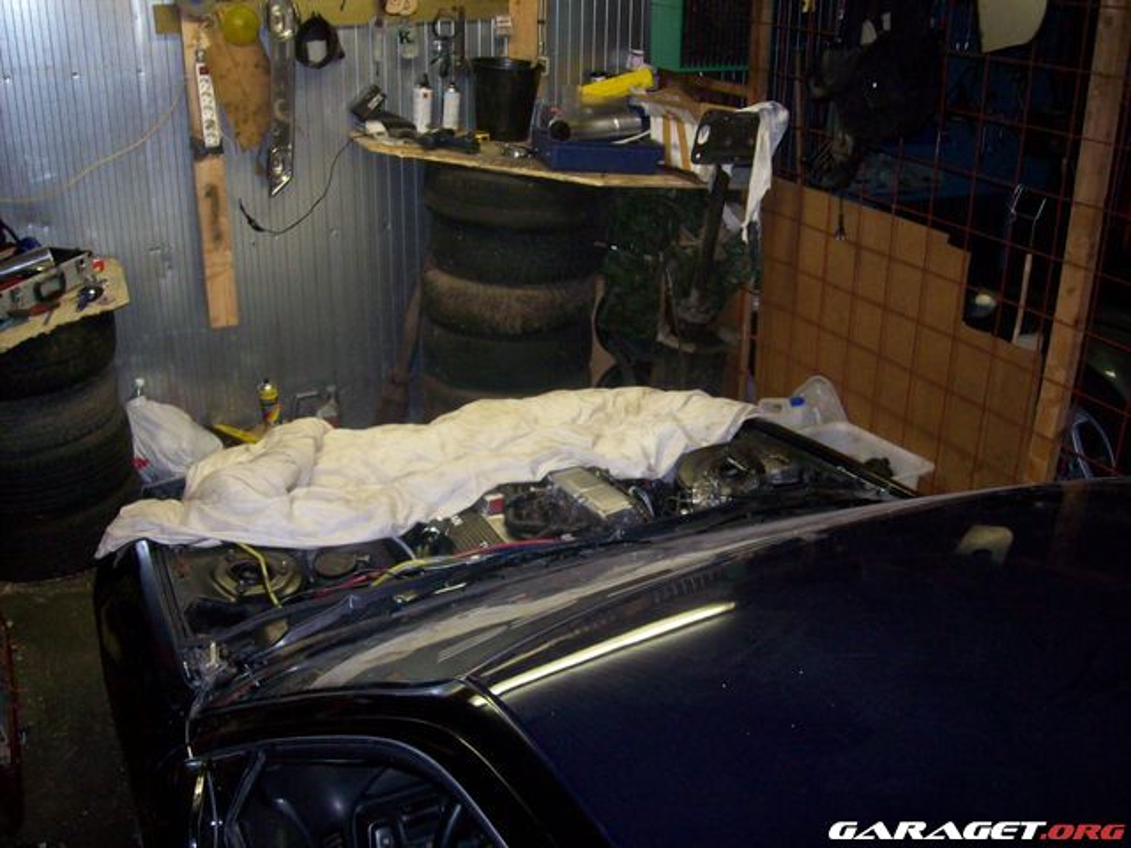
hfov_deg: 51.4
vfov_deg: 39.7
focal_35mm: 36
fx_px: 1176
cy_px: 424
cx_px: 566
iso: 200
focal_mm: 6
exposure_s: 1/64
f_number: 2.7
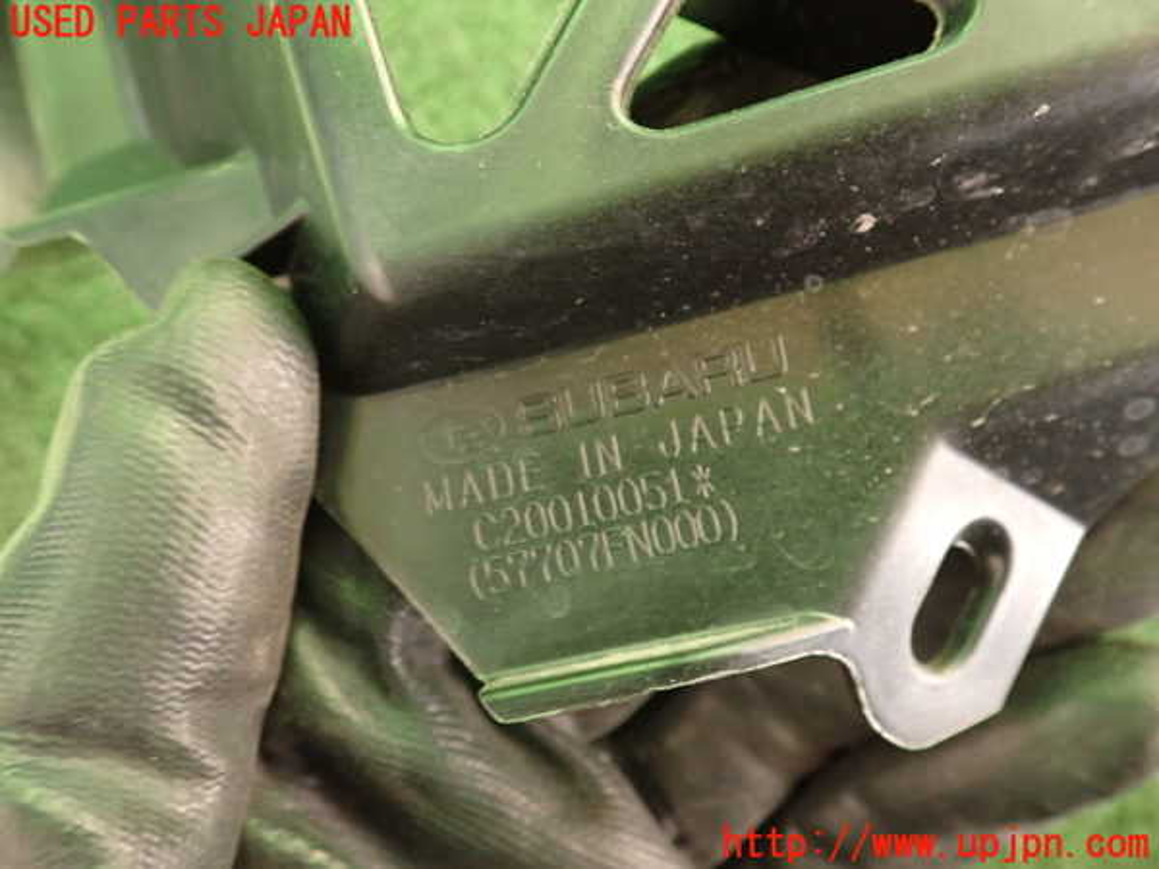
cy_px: 434
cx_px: 580
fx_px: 1004
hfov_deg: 60.0
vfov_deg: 46.8
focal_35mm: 30
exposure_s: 1/30
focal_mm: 5.4
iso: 500
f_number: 2.3
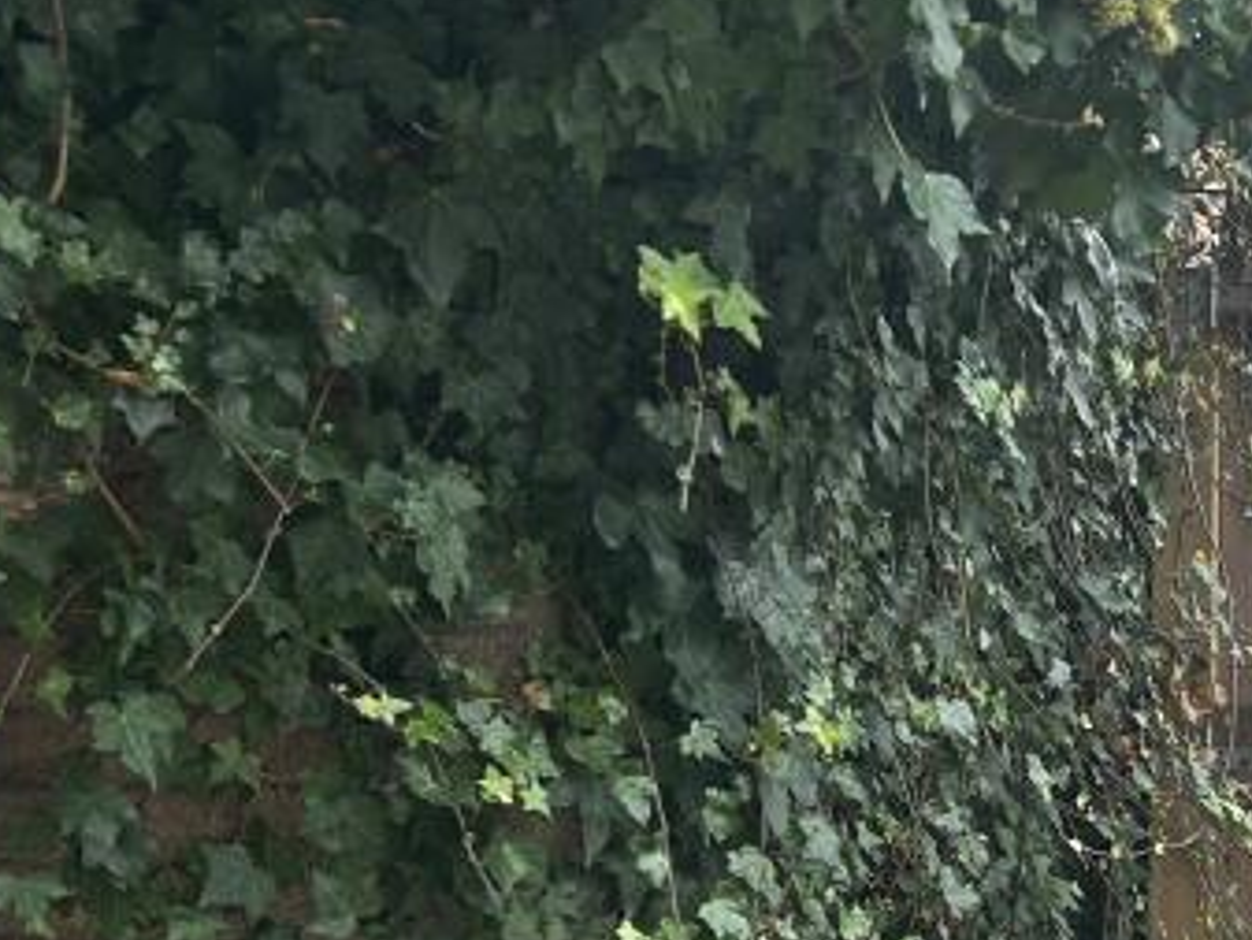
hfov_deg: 23.0
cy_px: 1159
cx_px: 1434
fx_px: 2858
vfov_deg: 17.7
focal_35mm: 79
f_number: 1.5
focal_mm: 5.7
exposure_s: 1/121
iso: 64
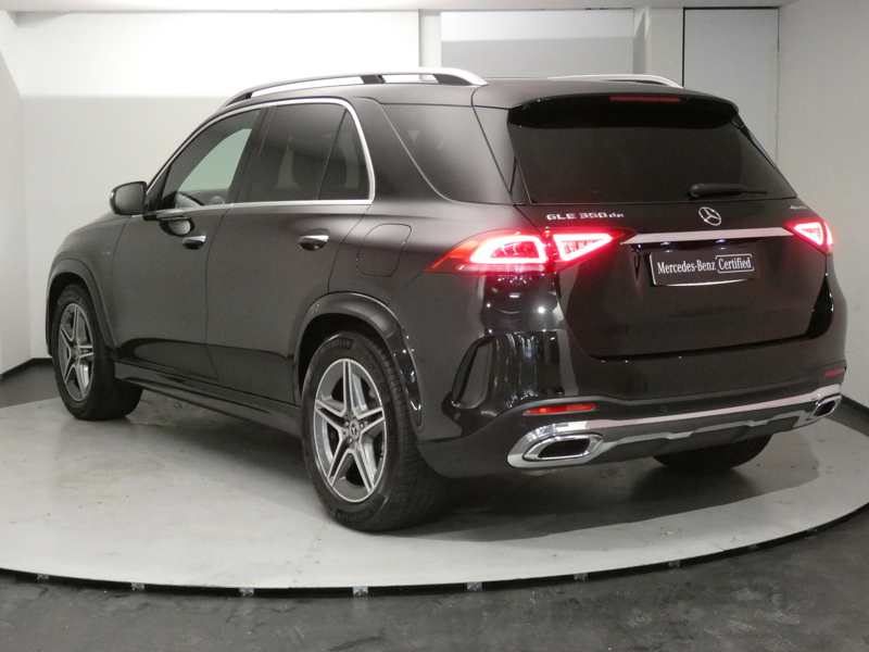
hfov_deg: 36.2
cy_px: 326
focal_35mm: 53
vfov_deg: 27.5
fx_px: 1331
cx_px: 434
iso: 1600
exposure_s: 1/60
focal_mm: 9.5
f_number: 3.9
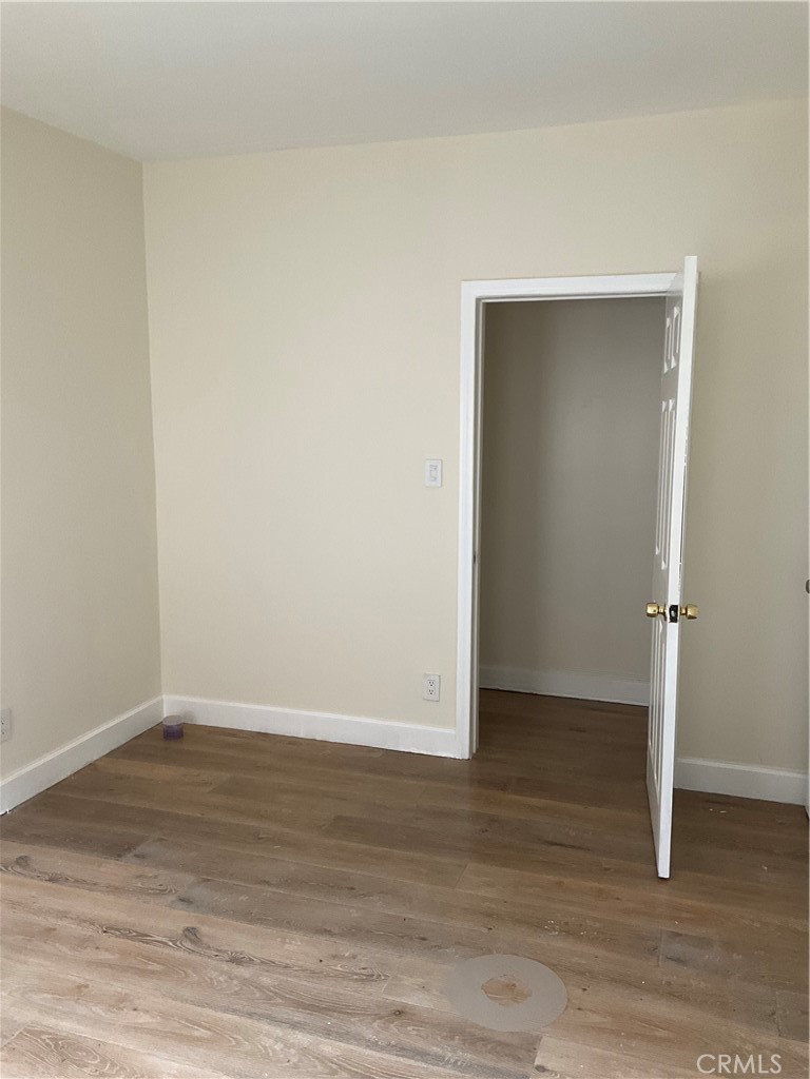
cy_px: 540
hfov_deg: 48.2
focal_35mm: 29
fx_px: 905
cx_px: 405
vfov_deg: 61.7
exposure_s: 1/94
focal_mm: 3
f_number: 1.8
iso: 64
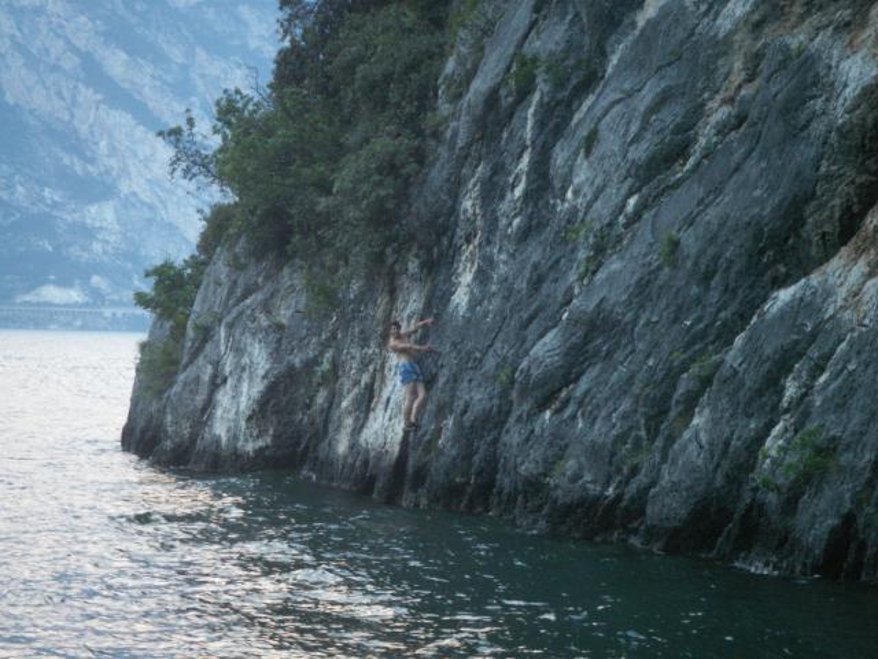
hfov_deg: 17.7
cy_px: 330
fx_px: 2815
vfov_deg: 13.3
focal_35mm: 111
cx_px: 439
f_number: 3.8
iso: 160
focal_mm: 23.1
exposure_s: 1/40
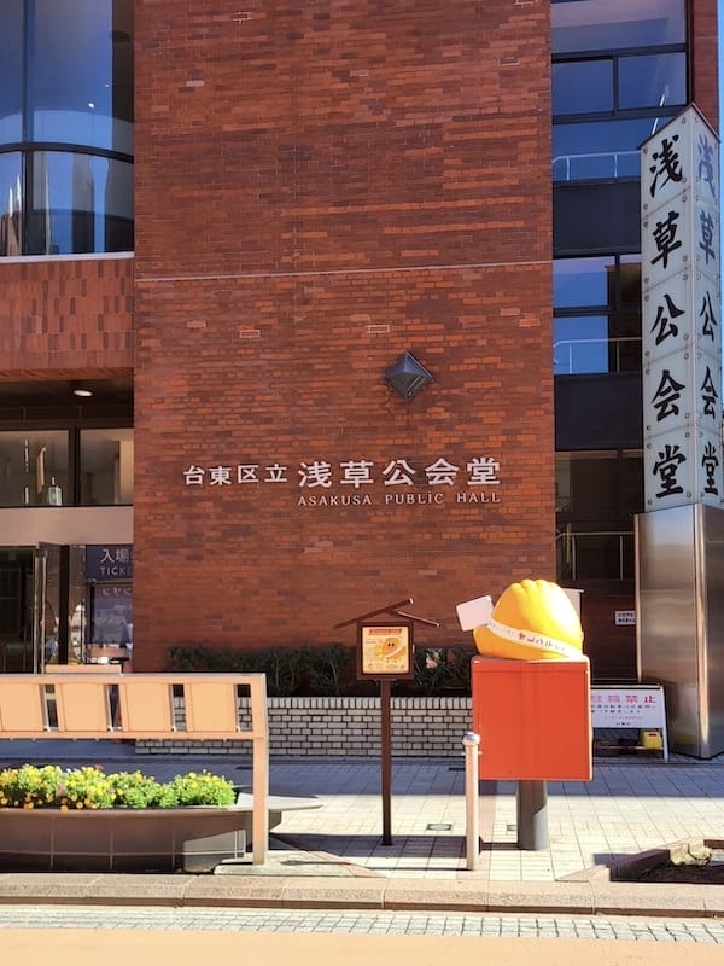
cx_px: 362
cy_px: 483
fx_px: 725
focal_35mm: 26
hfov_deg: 53.1
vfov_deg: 67.3
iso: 40
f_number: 1.8
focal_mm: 5.4
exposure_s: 1/758
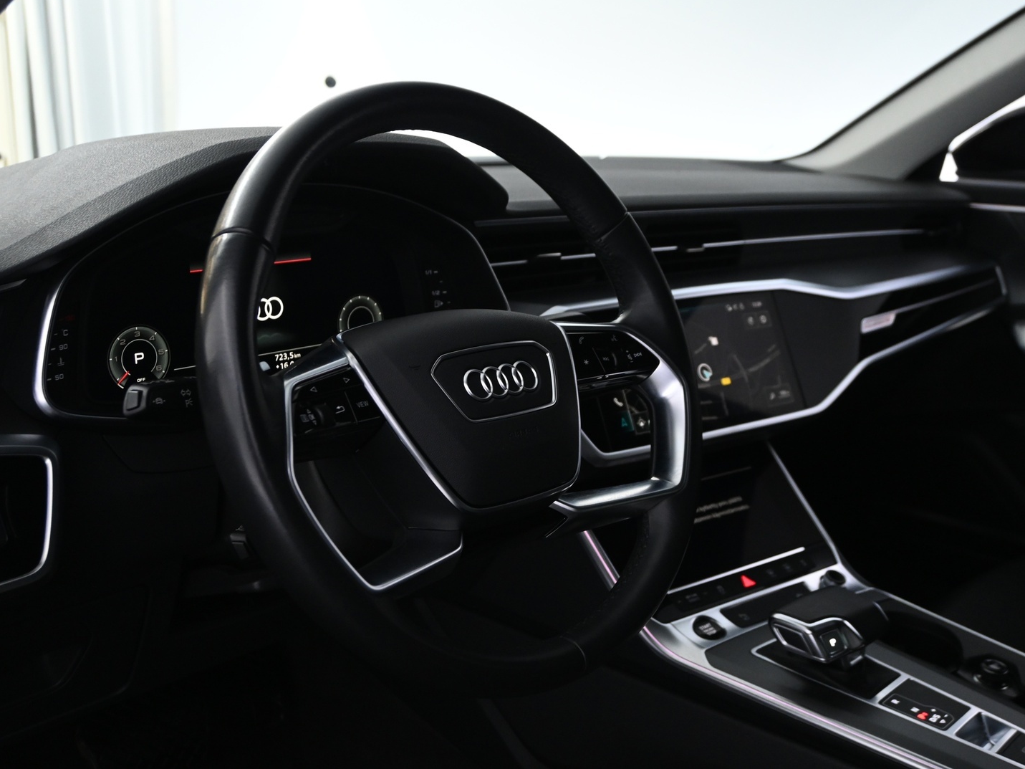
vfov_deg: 38.1
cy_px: 383
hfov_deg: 49.5
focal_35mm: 38
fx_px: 1112
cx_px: 519
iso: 1600
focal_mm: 23
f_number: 4.2
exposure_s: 1/20
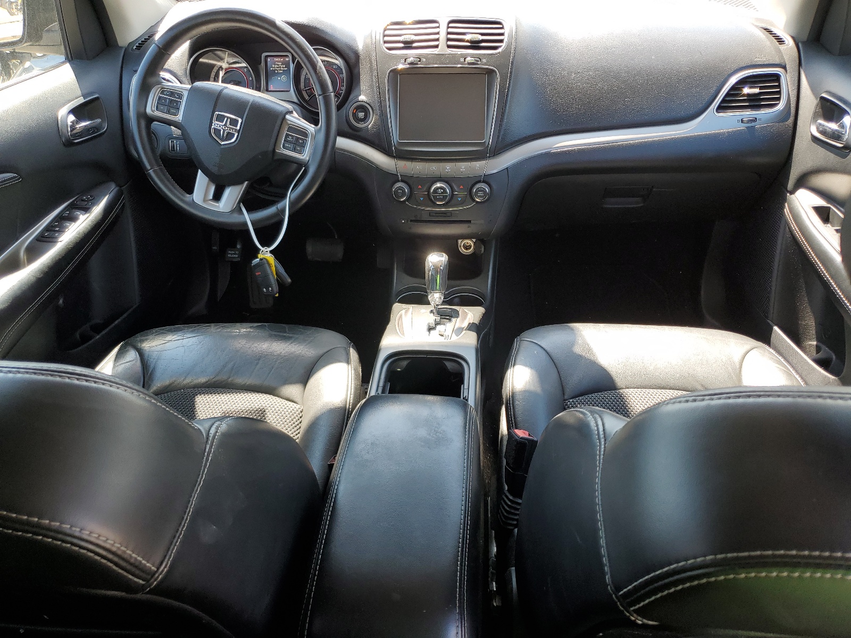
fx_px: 639
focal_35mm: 26
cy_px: 319
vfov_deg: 53.1
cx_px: 426
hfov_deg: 67.3
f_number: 1.5
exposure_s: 1/213
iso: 50
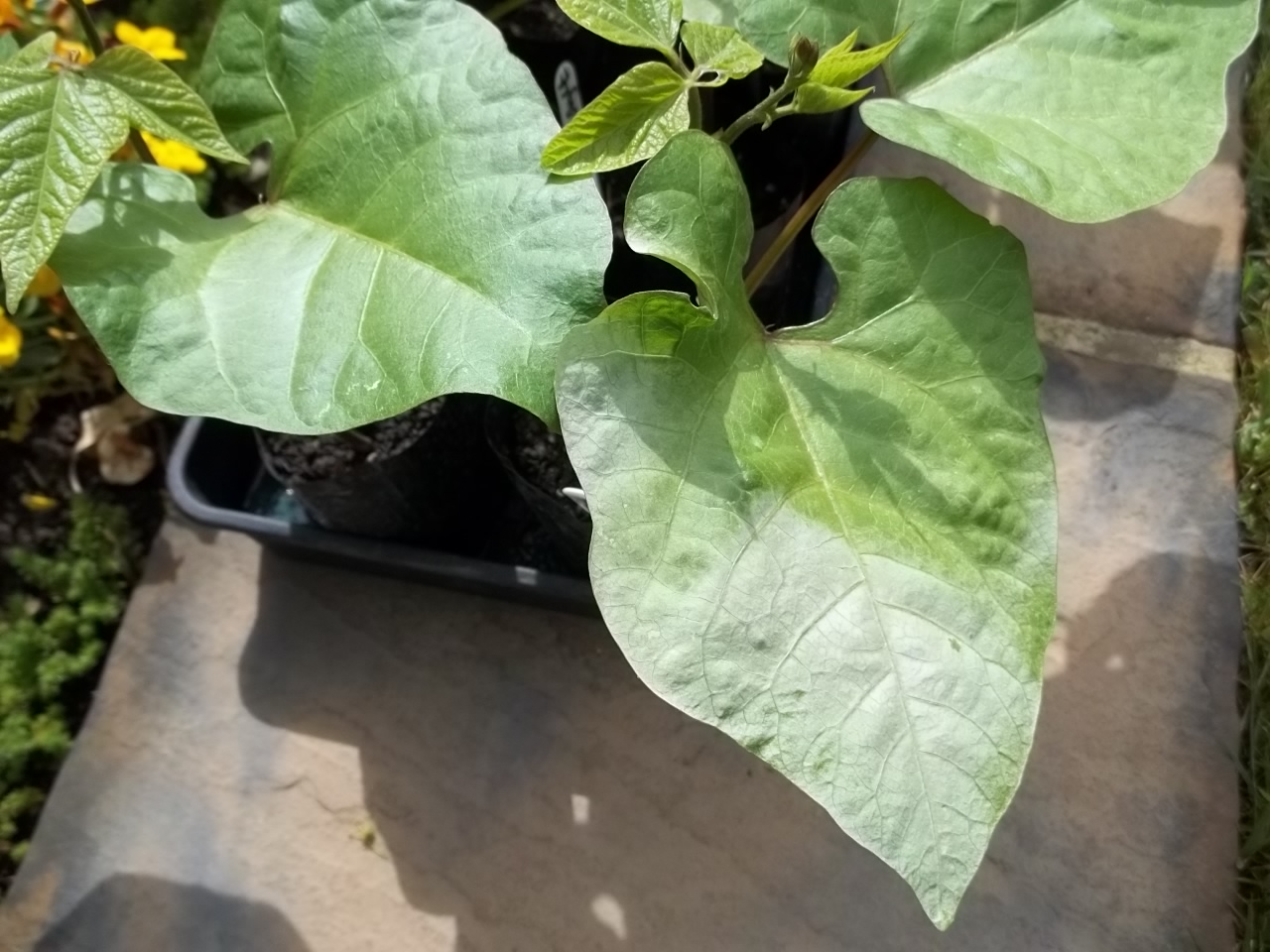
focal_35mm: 33
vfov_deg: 42.9
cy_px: 476
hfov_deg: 55.4
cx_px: 635
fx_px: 1211
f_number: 8
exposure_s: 1/100
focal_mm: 5.9
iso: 64
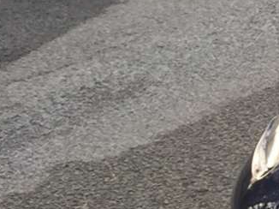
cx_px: 850
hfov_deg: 8.9
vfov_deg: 8.3
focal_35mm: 178
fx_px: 1434
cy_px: 45
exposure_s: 1/373
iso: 32
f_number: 2.2
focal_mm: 4.15
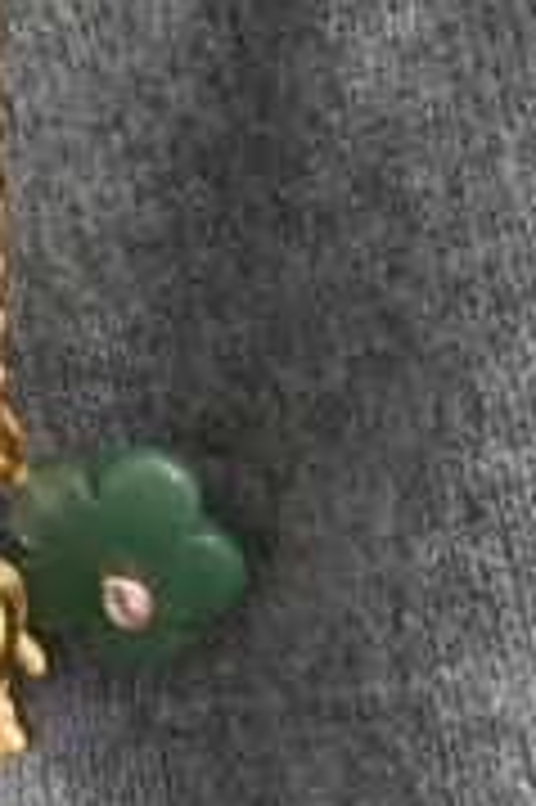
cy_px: -196
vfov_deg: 19.0
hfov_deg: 12.9
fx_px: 2260
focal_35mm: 101
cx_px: -216
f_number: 1.6
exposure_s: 1/84
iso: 80
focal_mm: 5.96
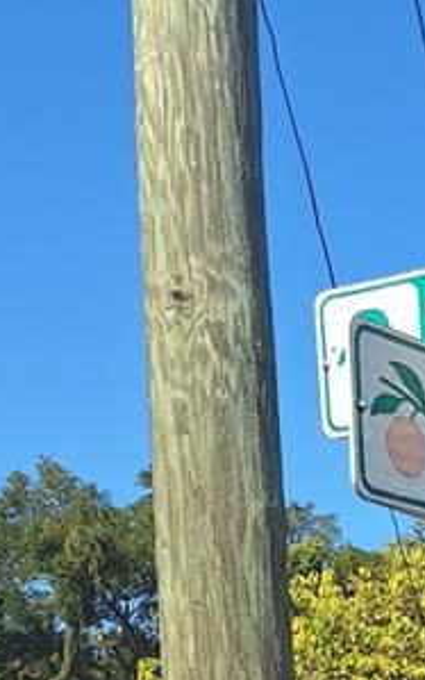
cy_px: 744
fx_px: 1815
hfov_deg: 11.4
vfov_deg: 20.3
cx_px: 975
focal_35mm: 98
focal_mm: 5.54
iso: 40
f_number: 1.8
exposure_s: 1/1828
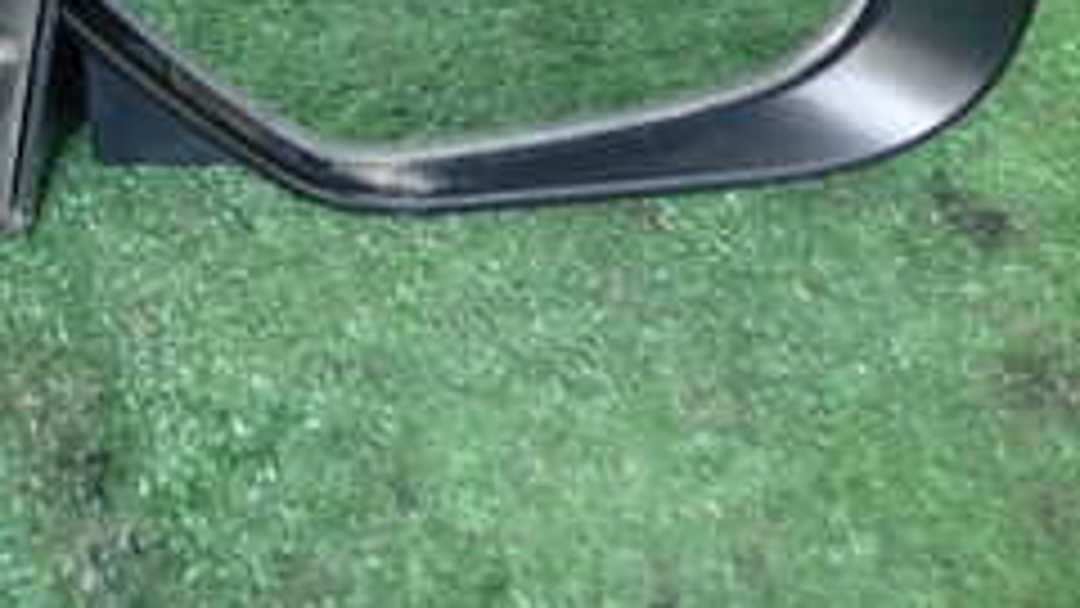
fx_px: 1947
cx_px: 302
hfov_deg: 30.6
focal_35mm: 68
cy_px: -270
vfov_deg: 16.4
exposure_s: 1/40
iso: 200
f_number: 2
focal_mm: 4.5
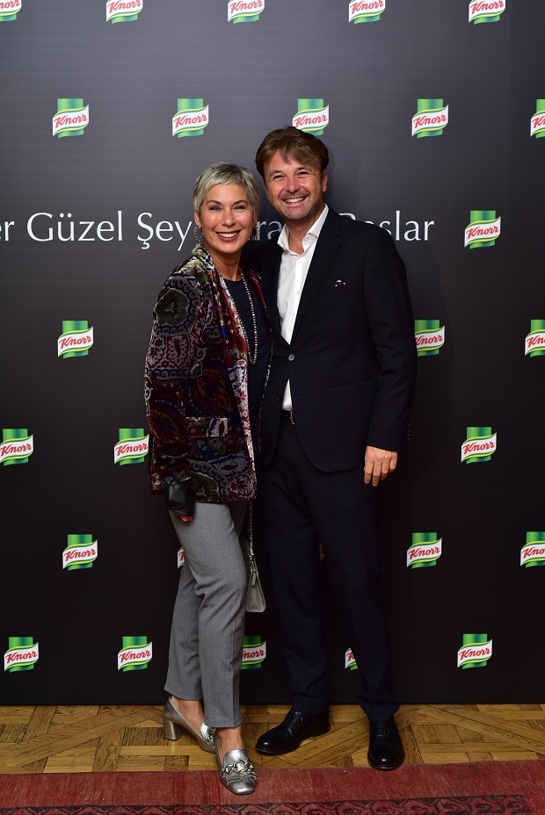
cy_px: 408
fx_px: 1134
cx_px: 272
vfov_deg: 39.6
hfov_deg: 27.0
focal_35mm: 50
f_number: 5.6
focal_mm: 50
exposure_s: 1/60
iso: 400
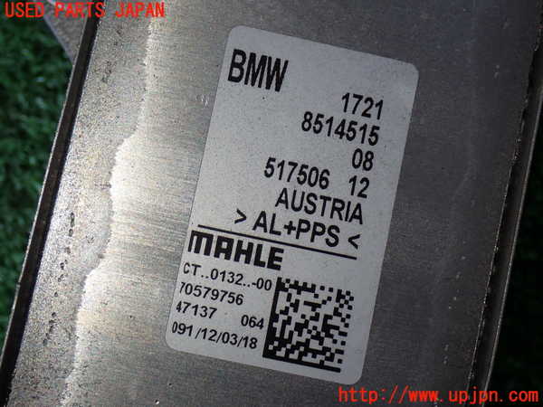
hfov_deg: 27.4
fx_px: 1114
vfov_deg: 20.7
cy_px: 204
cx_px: 272
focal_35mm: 71
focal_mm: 12.73
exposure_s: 1/80
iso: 200
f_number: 3.9
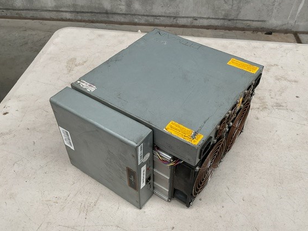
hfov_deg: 55.3
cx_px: 164
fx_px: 294
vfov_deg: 42.9
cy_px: 126
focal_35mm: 33
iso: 32
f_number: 1.8
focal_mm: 3
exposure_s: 1/50
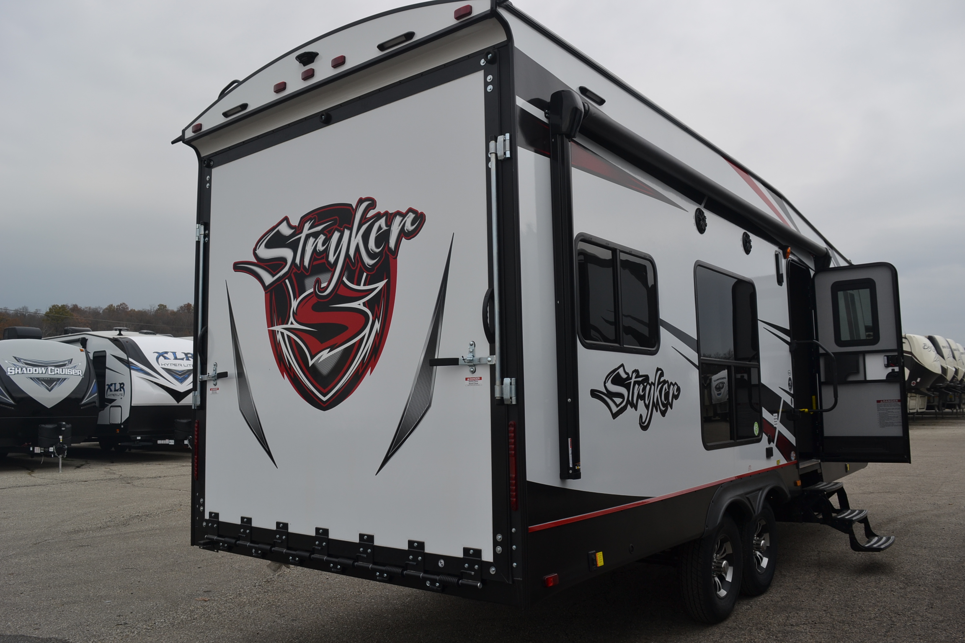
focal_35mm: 27
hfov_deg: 67.4
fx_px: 724
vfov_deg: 47.9
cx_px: 482
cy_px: 322
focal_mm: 18
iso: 100
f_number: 6.3
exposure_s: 1/160
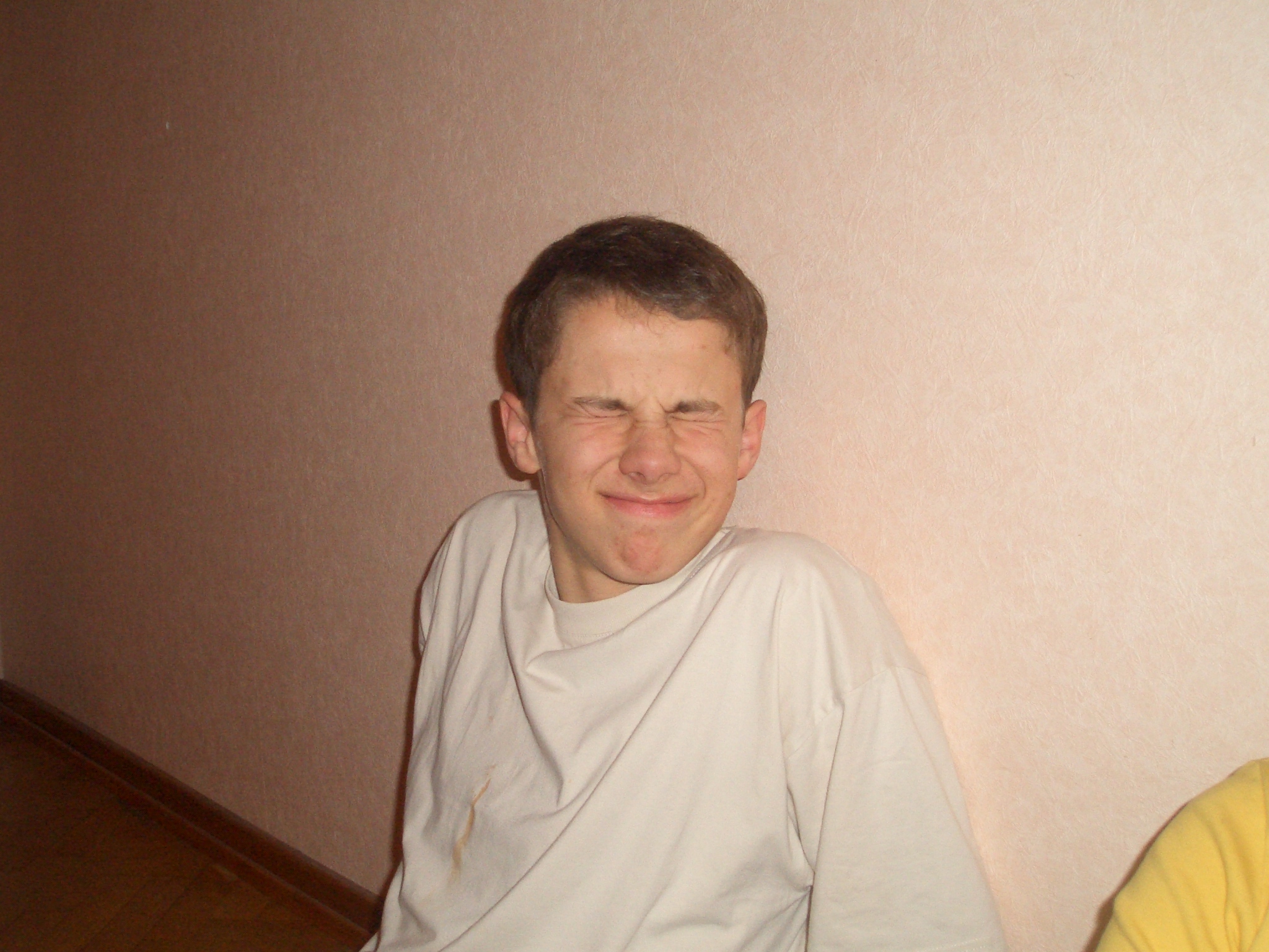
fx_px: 1320
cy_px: 476
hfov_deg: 51.4
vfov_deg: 39.7
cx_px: 634
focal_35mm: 36
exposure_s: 1/40
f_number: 4
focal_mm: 4.8
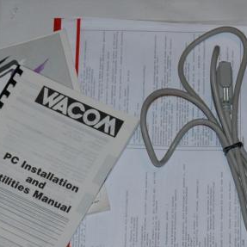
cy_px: 201
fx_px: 1324
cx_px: 85
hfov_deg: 10.6
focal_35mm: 164
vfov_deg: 10.6
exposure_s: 1/60
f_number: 4.2
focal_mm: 34
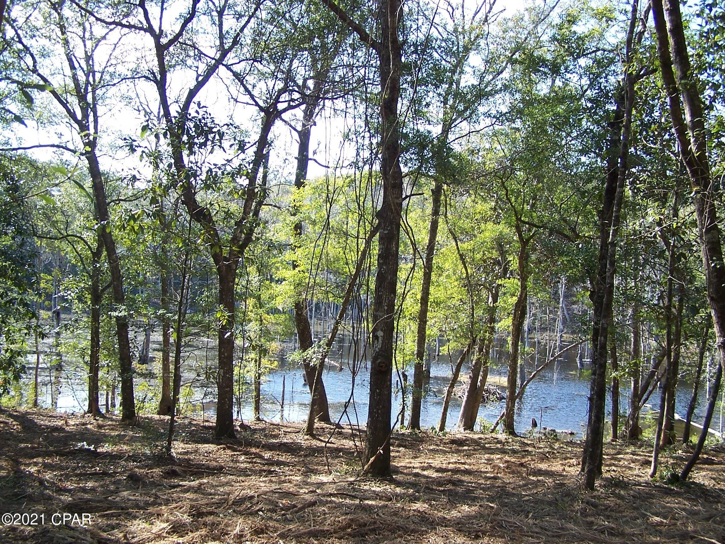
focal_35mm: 38
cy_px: 272
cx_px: 362
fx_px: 796
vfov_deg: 37.7
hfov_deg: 49.0
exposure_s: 1/250
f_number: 2.8
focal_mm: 6.3
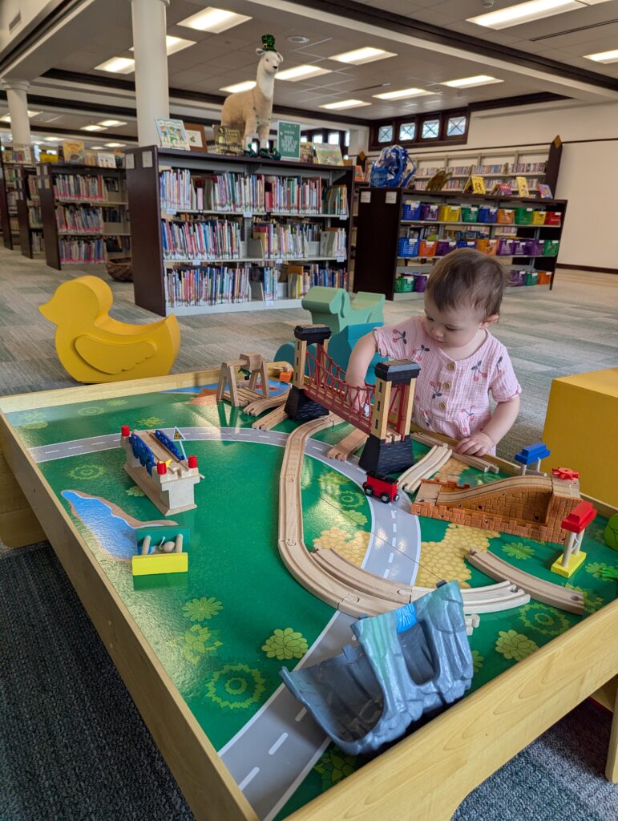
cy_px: 410
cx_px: 309
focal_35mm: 24
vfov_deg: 71.5
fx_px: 570
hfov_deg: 56.9
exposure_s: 1/288
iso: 106
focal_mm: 6.81
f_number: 1.85
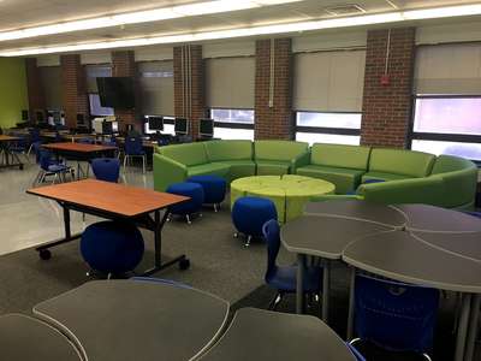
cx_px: 240
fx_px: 403
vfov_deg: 48.2
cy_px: 180
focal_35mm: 29
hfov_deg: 61.7
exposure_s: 1/30
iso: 25
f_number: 2.2
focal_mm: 4.15
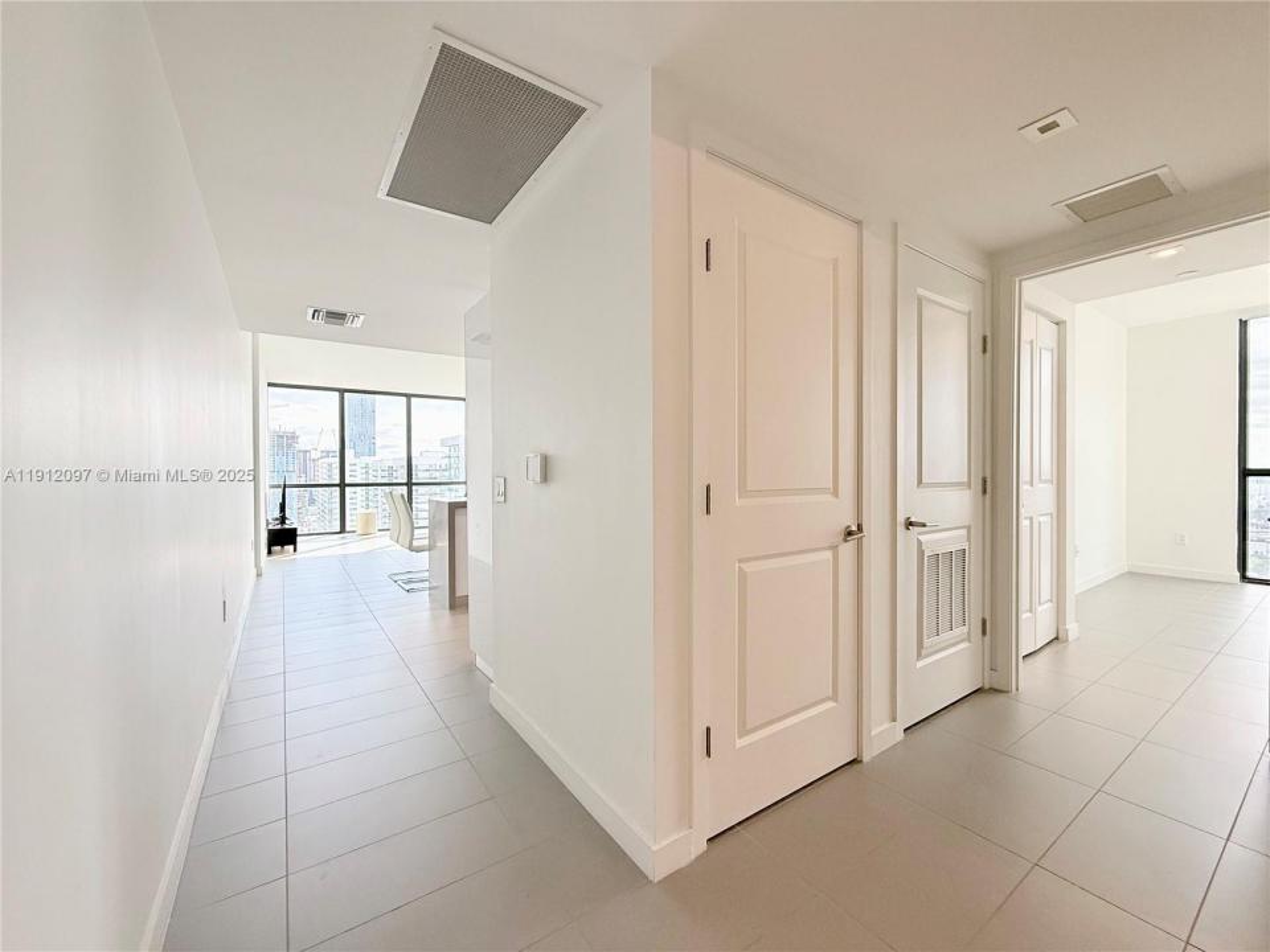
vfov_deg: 85.7
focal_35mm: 14
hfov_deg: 102.1
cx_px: 635
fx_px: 514
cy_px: 476
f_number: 2.2
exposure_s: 1/120
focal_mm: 2.22
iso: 125
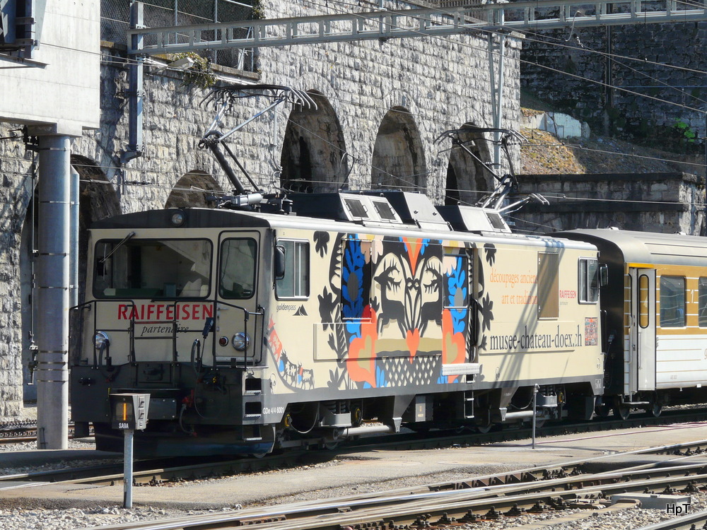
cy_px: 265
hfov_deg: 14.6
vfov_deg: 11.0
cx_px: 354
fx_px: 2757
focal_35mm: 135
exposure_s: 1/320
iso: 100
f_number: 5.6
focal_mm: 22.1
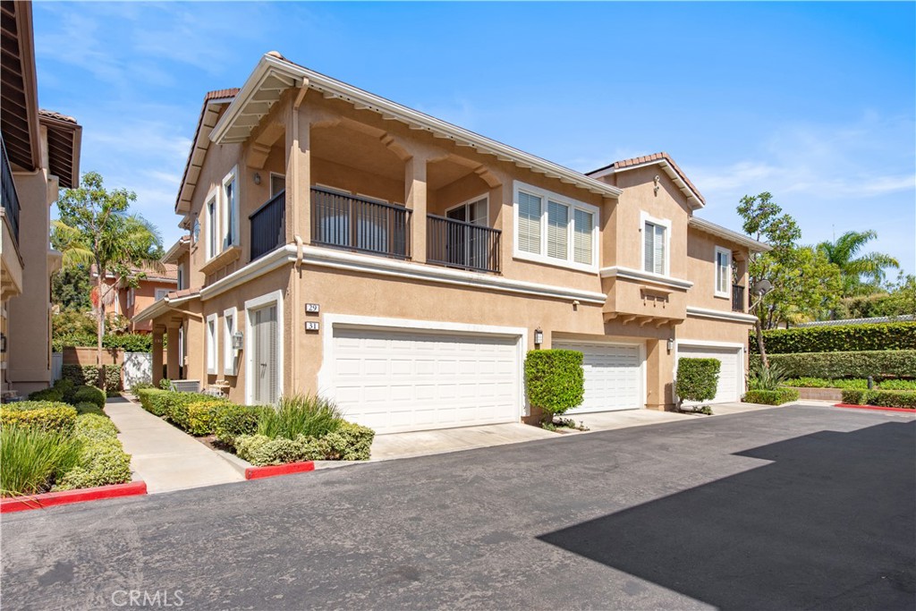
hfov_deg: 86.9
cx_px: 458
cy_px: 306
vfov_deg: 64.6
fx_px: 483
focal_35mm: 19
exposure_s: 1/500
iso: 200
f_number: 11
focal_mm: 19
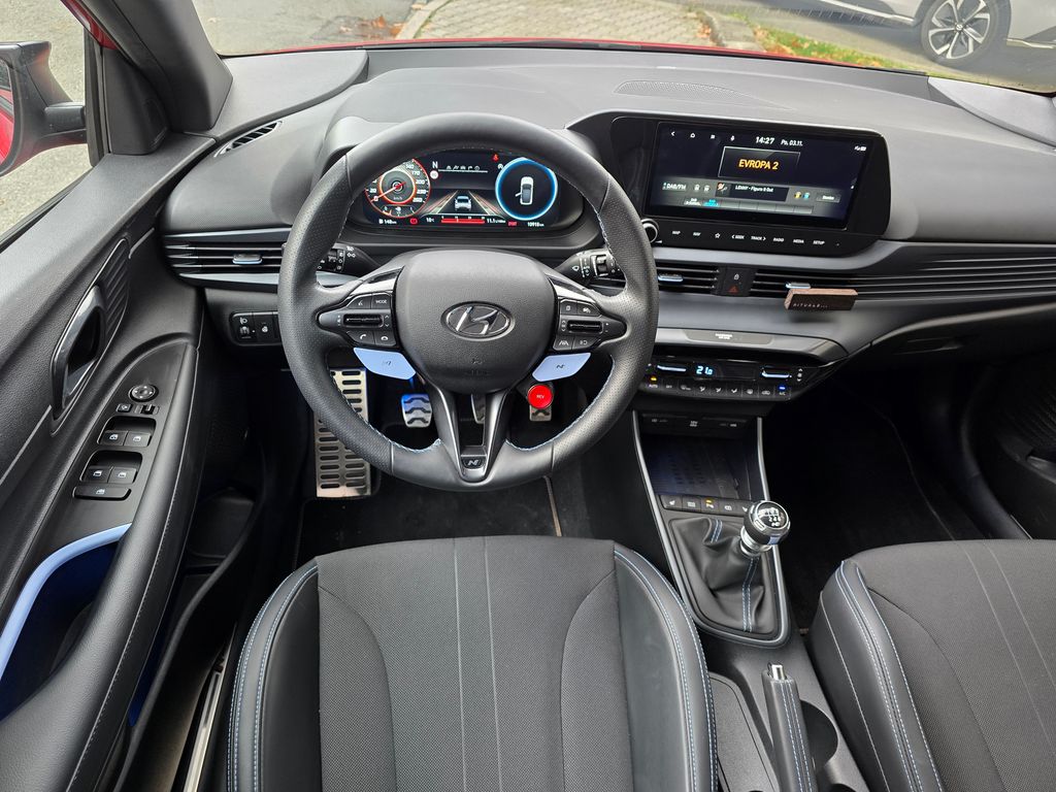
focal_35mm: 23
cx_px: 528
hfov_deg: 73.9
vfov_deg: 58.9
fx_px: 702
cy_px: 396
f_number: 1.7
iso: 160
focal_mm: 6.3
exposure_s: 1/50
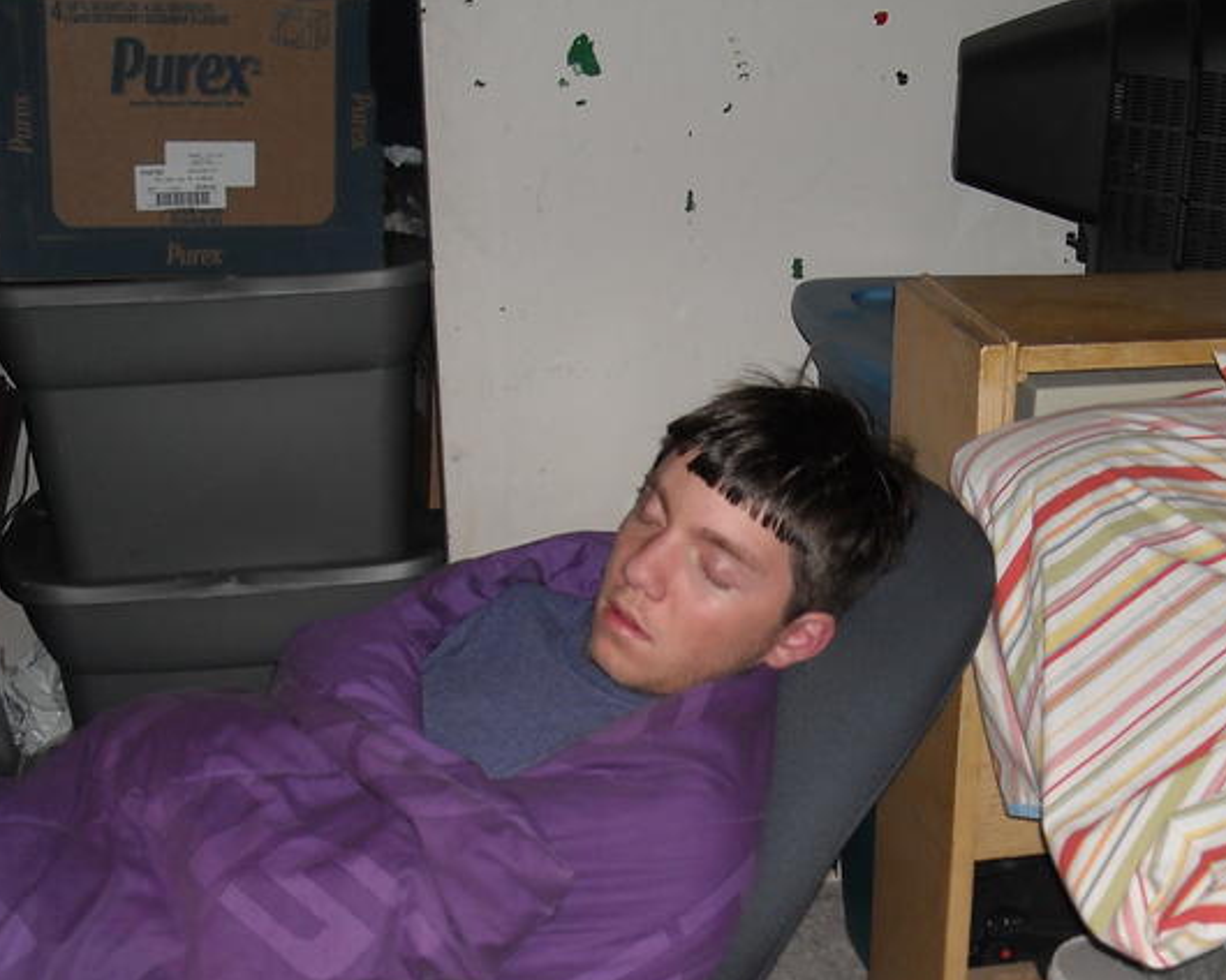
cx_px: 782
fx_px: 2105
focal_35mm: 58
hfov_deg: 32.3
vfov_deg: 25.9
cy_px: 752
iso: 100
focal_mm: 5.7
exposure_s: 1/60
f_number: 2.8
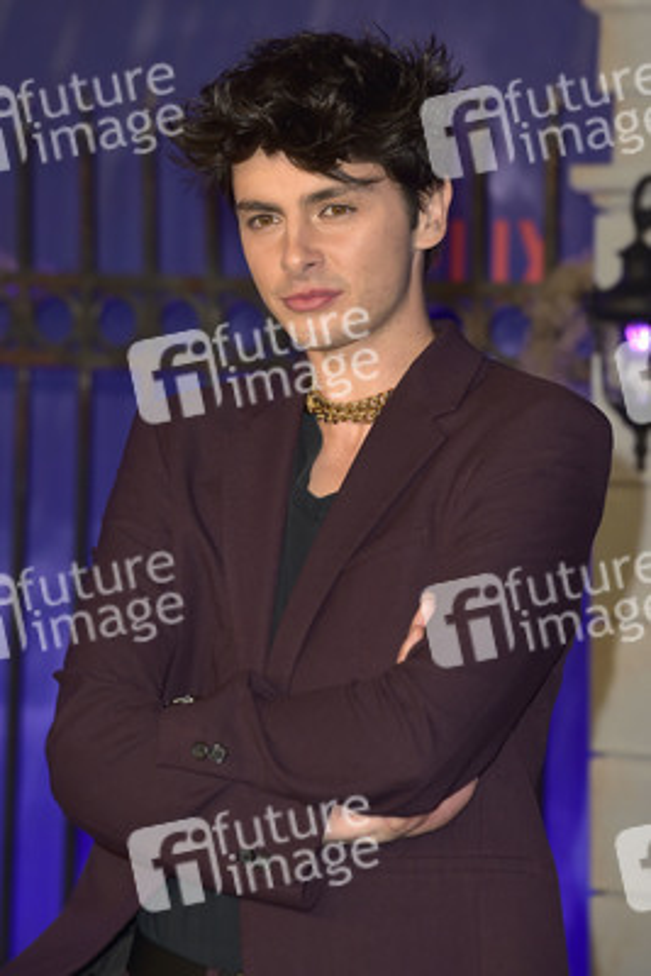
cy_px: 488
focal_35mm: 145
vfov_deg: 14.1
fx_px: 3929
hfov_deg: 9.5
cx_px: 326
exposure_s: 1/250
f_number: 6.3
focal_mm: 145
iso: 640
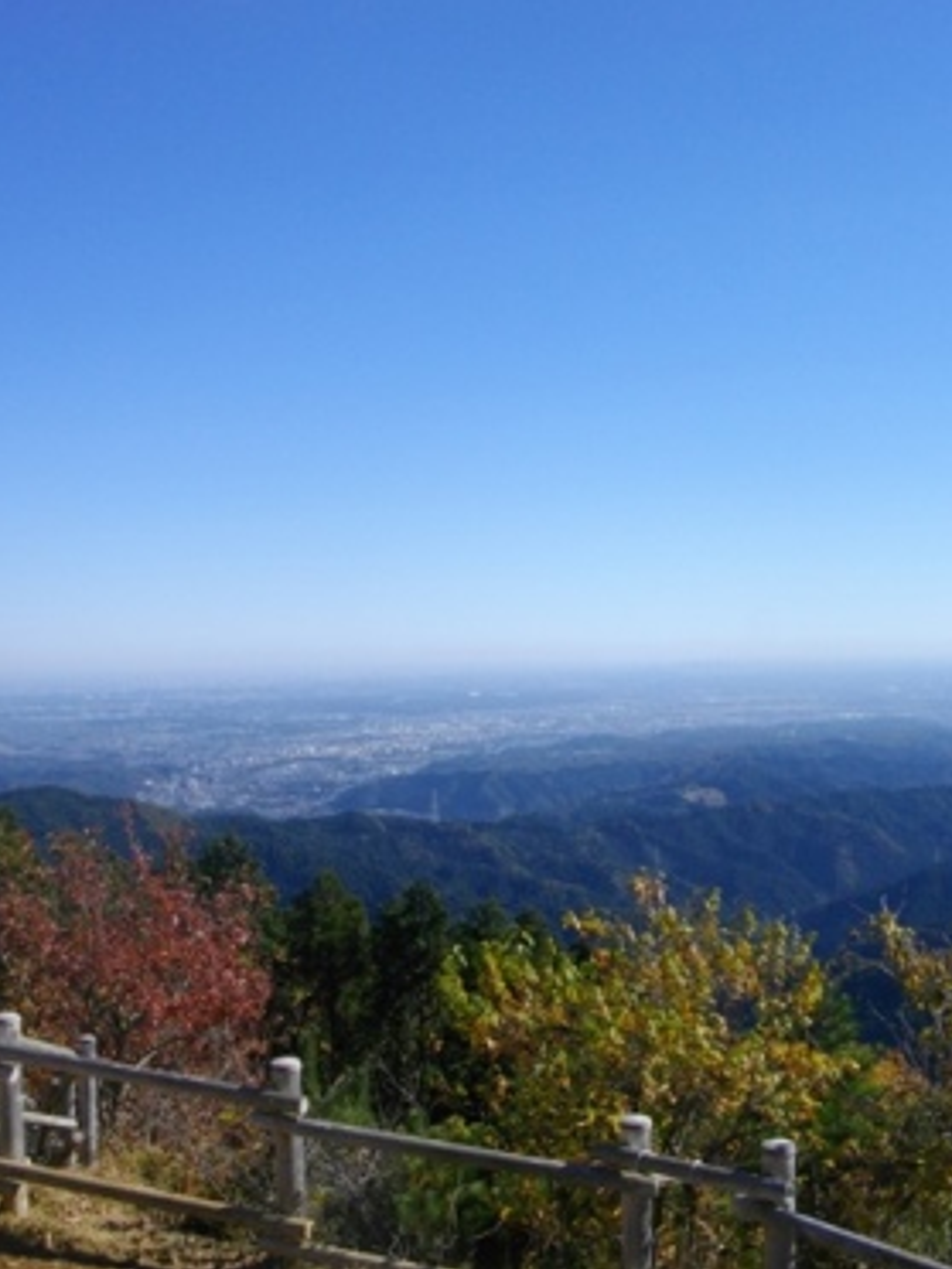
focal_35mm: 43
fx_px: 1577
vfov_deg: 43.9
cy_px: 633
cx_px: 553
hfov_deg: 33.5
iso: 100
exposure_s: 1/500
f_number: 5.5
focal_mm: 5.7
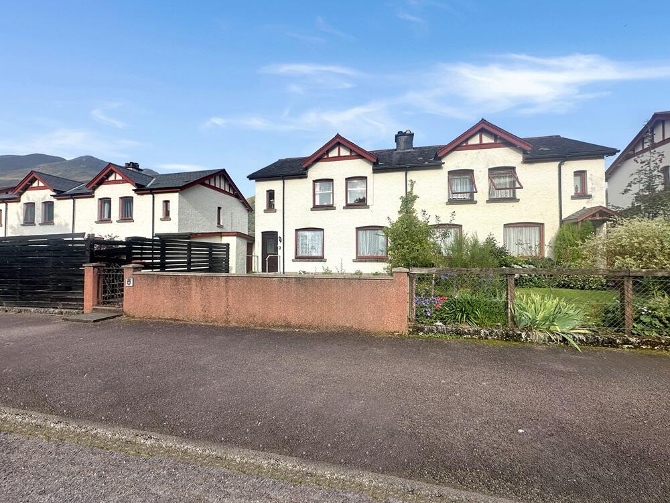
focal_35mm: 14
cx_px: 335
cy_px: 252
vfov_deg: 85.7
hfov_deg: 102.1
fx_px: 271
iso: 50
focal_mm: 2.22
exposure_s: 1/1887
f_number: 2.2
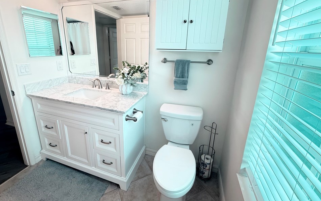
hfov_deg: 97.7
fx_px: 140
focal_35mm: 16
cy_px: 85
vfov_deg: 70.8
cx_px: 151
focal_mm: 2.22
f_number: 2.2
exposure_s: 1/120
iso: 320
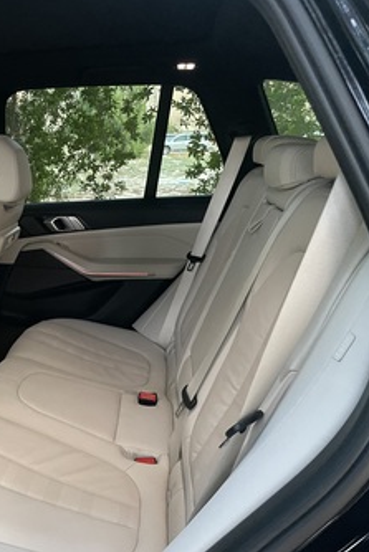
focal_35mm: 37
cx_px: 11
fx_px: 568
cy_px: 282
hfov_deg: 33.3
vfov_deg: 51.9
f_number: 1.6
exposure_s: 1/50
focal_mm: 4.2
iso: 500
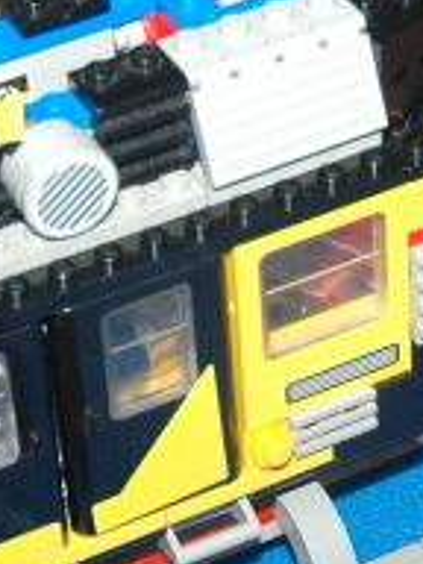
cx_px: 308
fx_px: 3031
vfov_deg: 10.6
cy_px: 185
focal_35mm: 186
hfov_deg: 8.0
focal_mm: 31
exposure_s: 1/200
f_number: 4.5
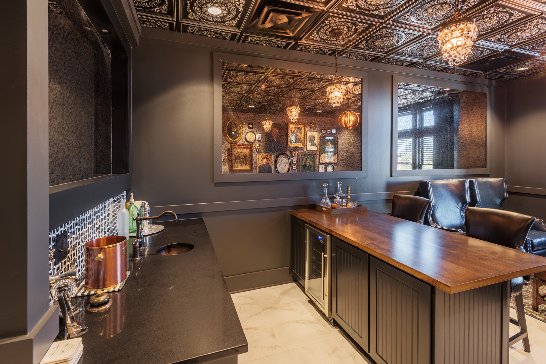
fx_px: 243
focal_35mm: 16
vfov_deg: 73.8
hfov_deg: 96.7
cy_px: 182
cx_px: 273
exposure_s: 1/40
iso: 200
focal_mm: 16
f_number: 9
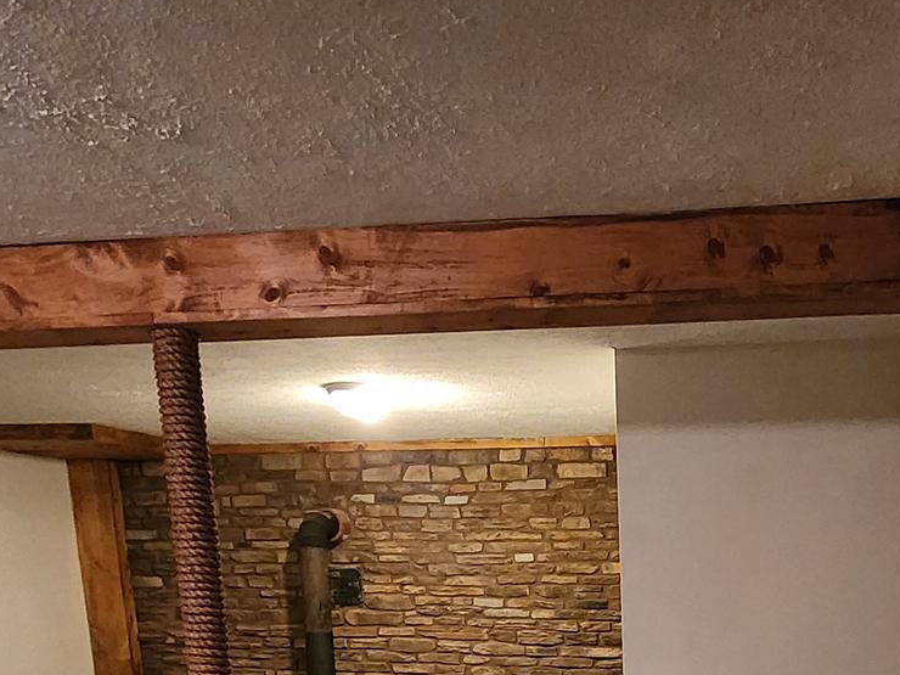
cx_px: 663
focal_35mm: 36
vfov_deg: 32.9
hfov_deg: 49.5
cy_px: 801
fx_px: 936
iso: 1000
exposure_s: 1/24
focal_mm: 2.2
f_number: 2.2
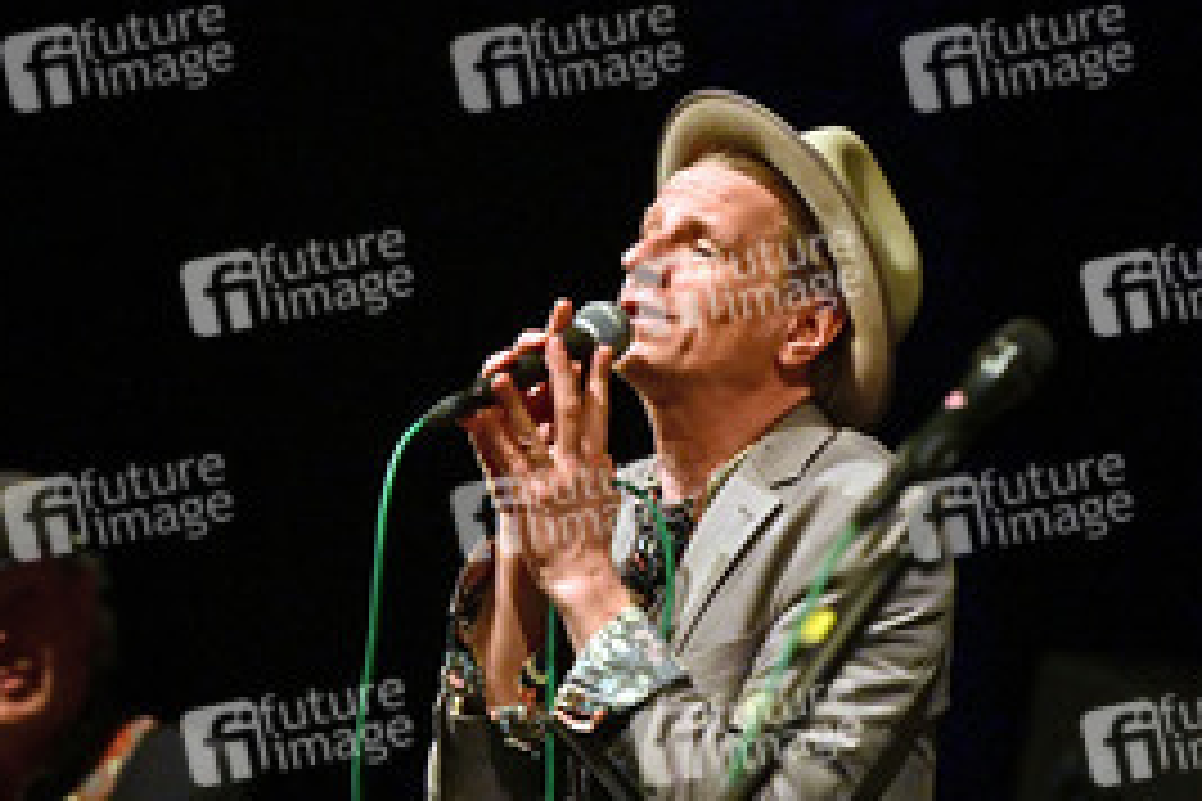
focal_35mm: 338
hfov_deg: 6.1
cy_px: 621
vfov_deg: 4.1
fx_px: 11285
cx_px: 628
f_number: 2.8
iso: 8000
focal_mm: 200
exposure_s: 1/250
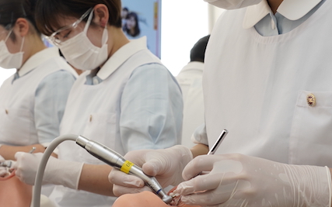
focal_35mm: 74
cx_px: 135
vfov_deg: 17.6
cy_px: 82
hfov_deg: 27.8
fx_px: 670
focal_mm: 31
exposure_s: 1/100
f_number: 6.3
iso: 320
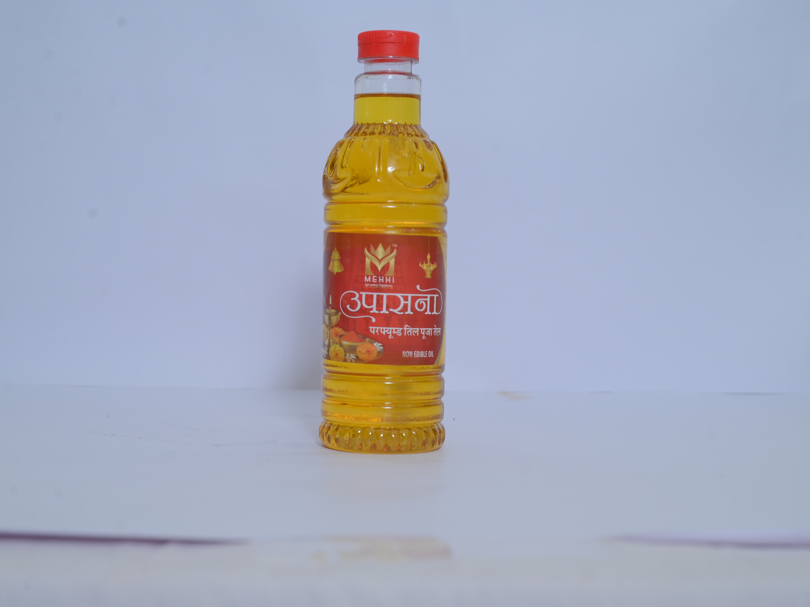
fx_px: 1334
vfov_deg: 25.7
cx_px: 385
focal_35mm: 57
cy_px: 301
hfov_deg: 33.8
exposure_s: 1/125
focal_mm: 52
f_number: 7.1
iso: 160
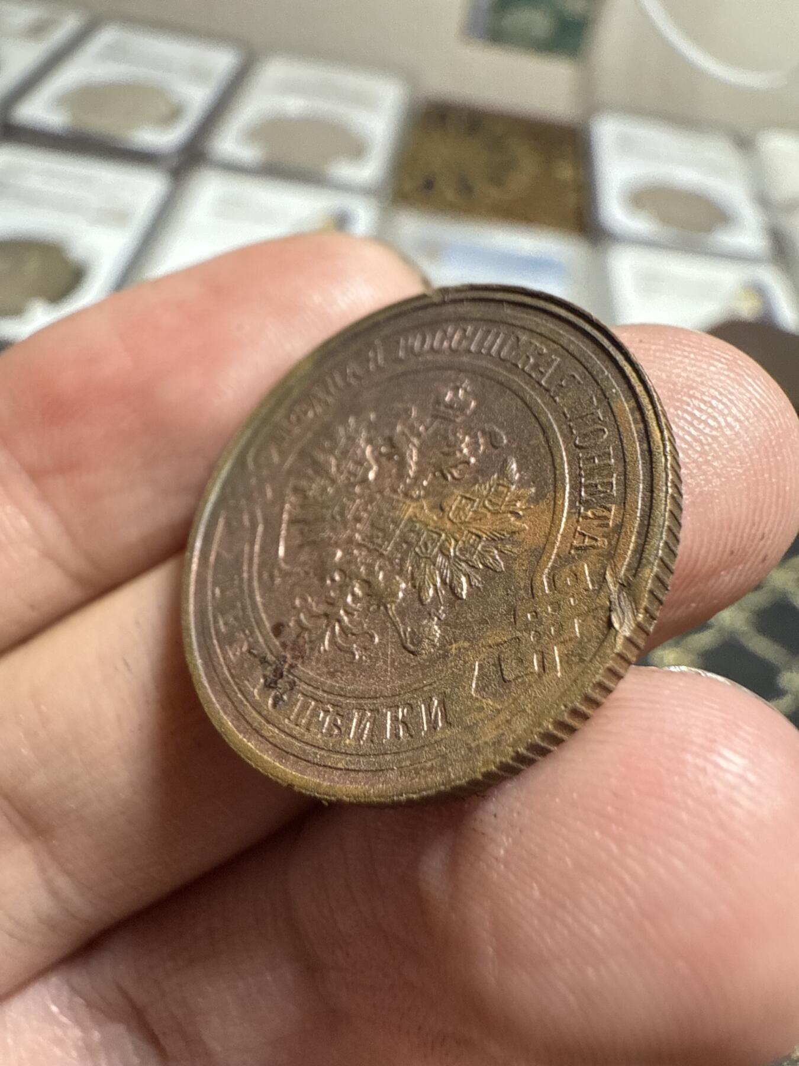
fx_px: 739
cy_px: 533
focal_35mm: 24
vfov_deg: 71.6
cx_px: 400
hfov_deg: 56.8
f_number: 2.2
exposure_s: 1/86
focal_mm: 2.22
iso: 400
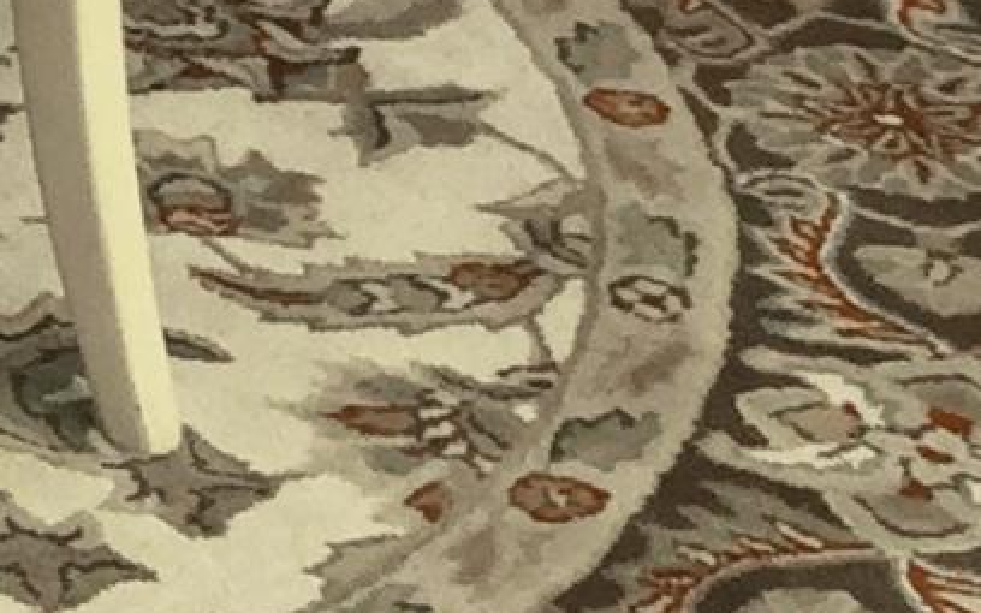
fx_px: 6042
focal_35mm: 226
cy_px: -1308
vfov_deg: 5.4
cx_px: -1664
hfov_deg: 8.2
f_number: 2.2
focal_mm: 4.15
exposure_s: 1/40
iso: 40
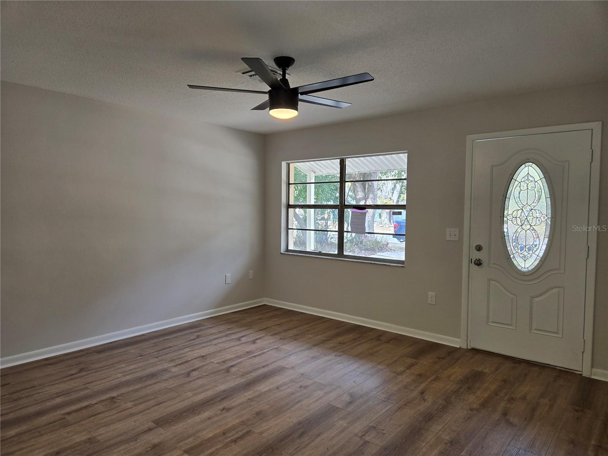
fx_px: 404
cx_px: 304
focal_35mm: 23
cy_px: 228
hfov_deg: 73.9
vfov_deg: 58.9
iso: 50
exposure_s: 1/120
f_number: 1.8
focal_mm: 5.4
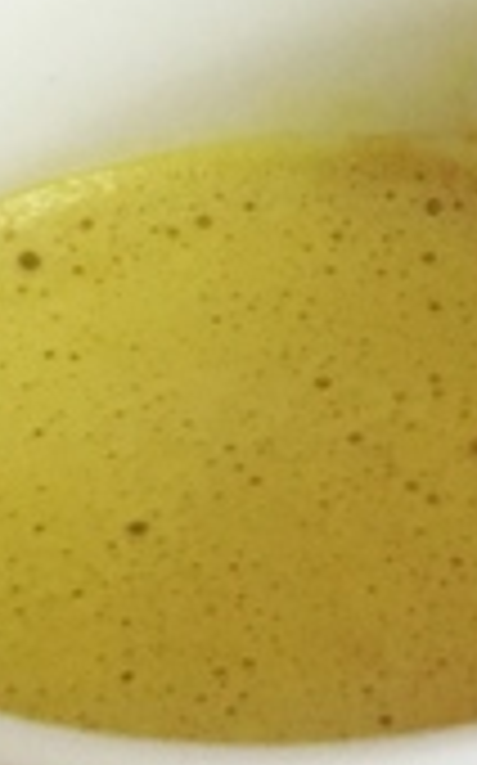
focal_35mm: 146
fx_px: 3042
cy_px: 400
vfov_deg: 14.3
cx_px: 464
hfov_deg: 8.9
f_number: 2.2
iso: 200
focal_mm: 4.15
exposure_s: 1/15
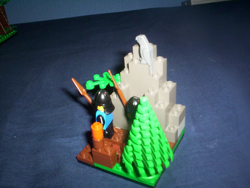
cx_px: 125
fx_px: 274
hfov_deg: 49.0
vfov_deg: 37.7
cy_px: 94
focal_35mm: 38
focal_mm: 4.99
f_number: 4.5
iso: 140
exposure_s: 1/60
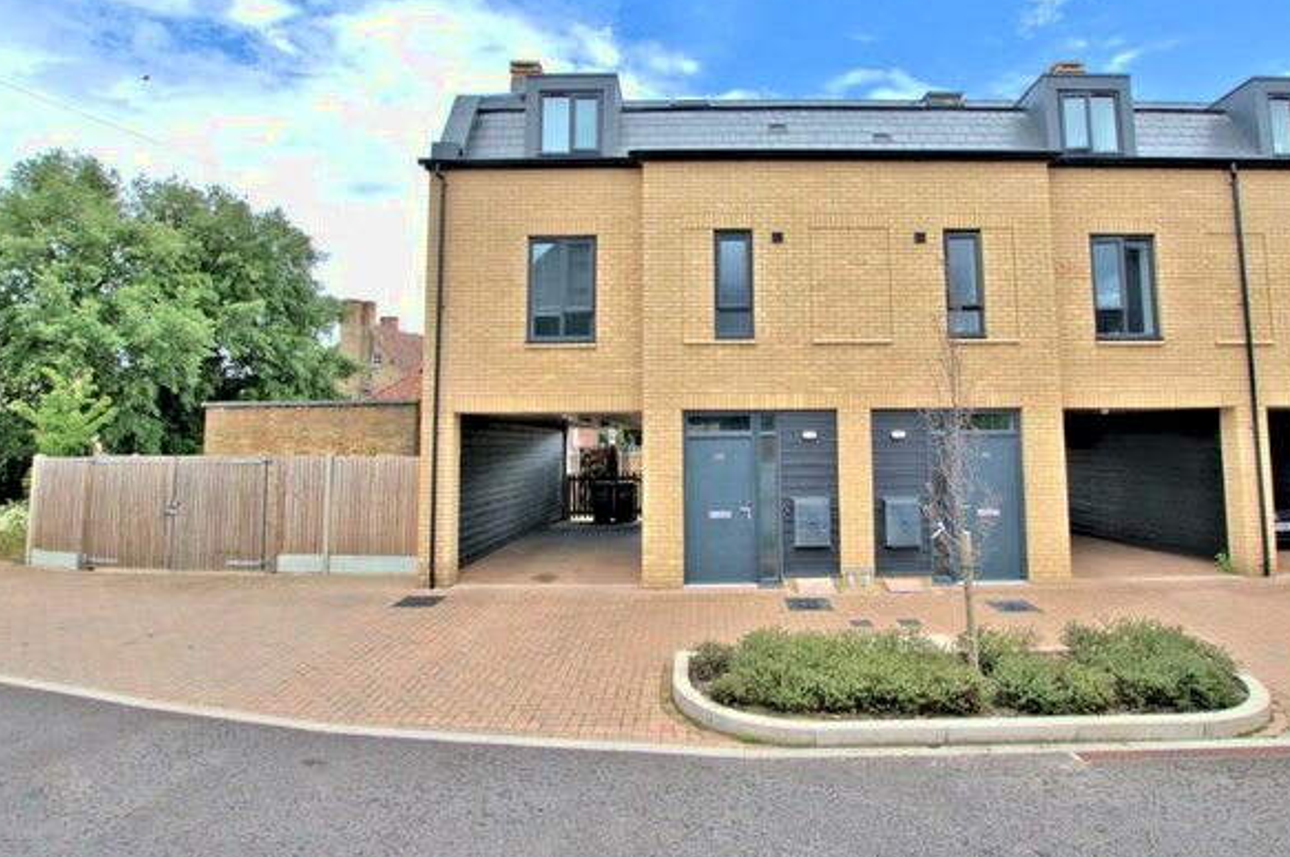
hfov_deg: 90.0
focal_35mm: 18
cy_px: 376
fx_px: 644
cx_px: 679
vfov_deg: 67.0
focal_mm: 10
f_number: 10
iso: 250
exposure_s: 1/250
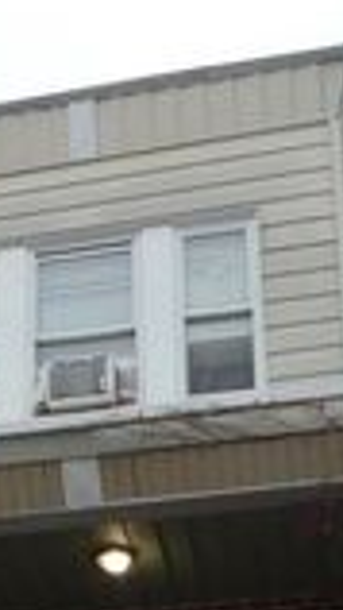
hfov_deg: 11.9
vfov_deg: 20.8
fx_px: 1583
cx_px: -143
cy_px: 654
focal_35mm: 98
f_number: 3.3
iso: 320
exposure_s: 1/60
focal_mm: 4.3
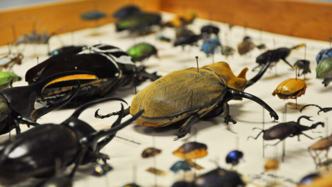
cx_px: 165
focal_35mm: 111
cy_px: 106
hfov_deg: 19.3
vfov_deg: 10.9
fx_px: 977
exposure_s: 1/125
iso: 1400
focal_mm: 70
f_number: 5.3
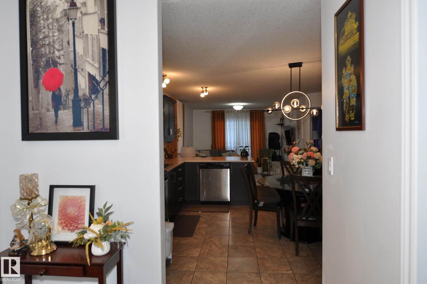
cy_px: 142
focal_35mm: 22
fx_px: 267
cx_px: 214
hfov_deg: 77.4
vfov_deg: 56.0
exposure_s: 1/60
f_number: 4
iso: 200
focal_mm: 15
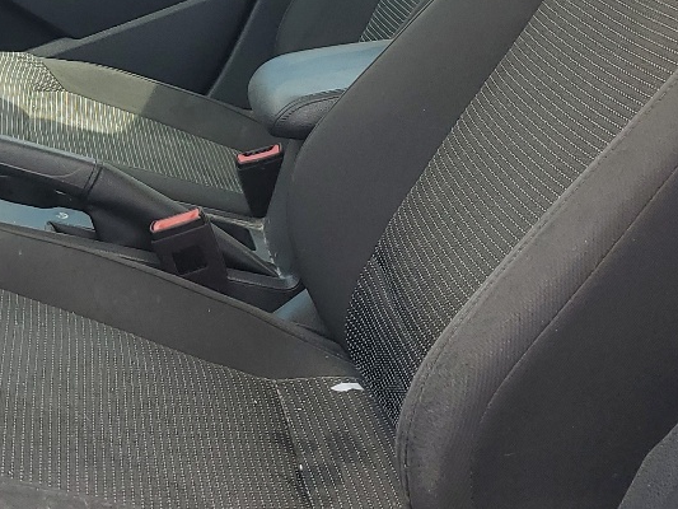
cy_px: 74
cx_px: 32
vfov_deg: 18.7
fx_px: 1528
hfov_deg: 24.1
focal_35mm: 78
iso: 50
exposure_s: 1/476
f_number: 1.5
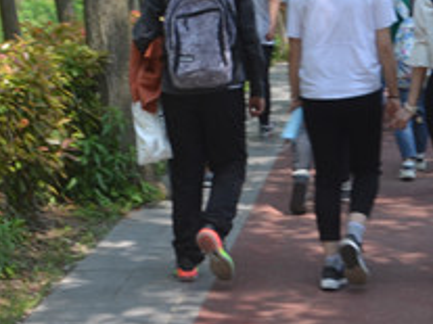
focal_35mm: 117
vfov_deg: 12.3
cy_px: -73
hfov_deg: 16.8
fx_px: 1463
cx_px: 241
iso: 100
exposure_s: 1/100
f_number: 7.1
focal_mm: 28
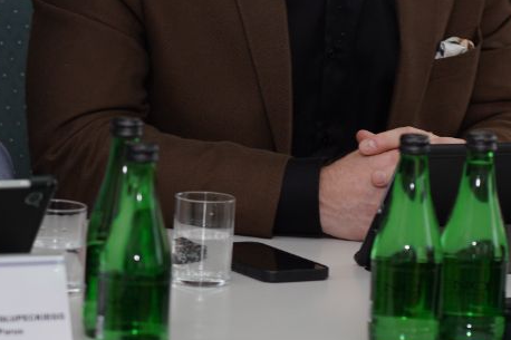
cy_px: 15
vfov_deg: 4.6
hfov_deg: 6.9
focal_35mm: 298
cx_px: 460
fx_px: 4228
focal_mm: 105
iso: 200
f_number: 4
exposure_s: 1/100
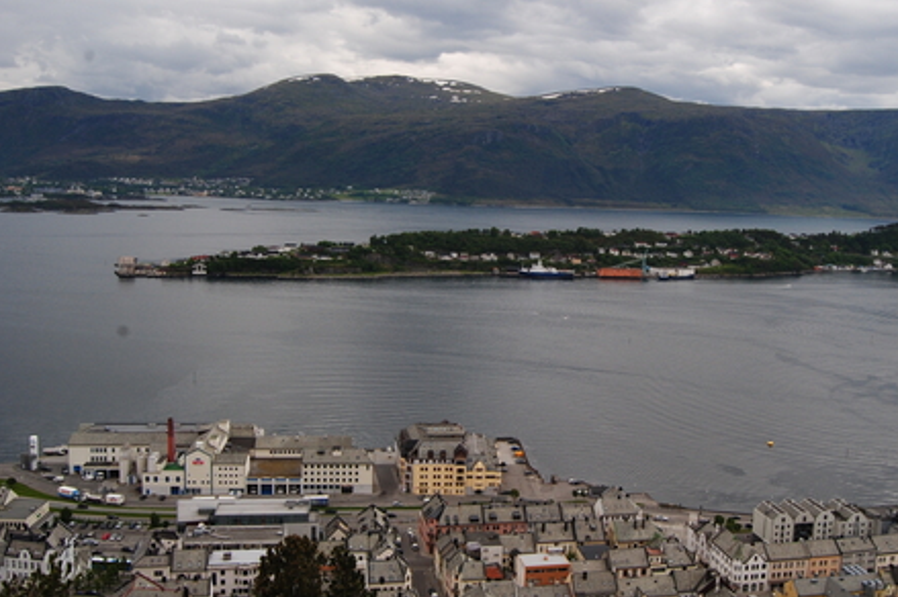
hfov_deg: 51.7
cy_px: 290
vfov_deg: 35.9
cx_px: 520
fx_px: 922
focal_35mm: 37
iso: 200
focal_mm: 18
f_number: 10
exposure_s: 1/250
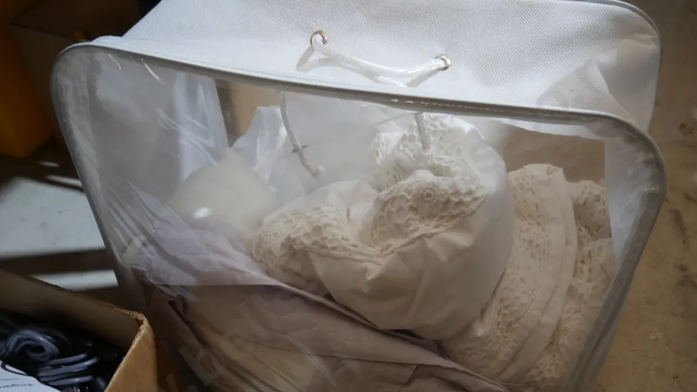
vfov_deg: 37.4
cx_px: 347
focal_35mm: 31
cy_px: 260
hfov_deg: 62.6
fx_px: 573
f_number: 3.5
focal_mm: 14
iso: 320
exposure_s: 1/60
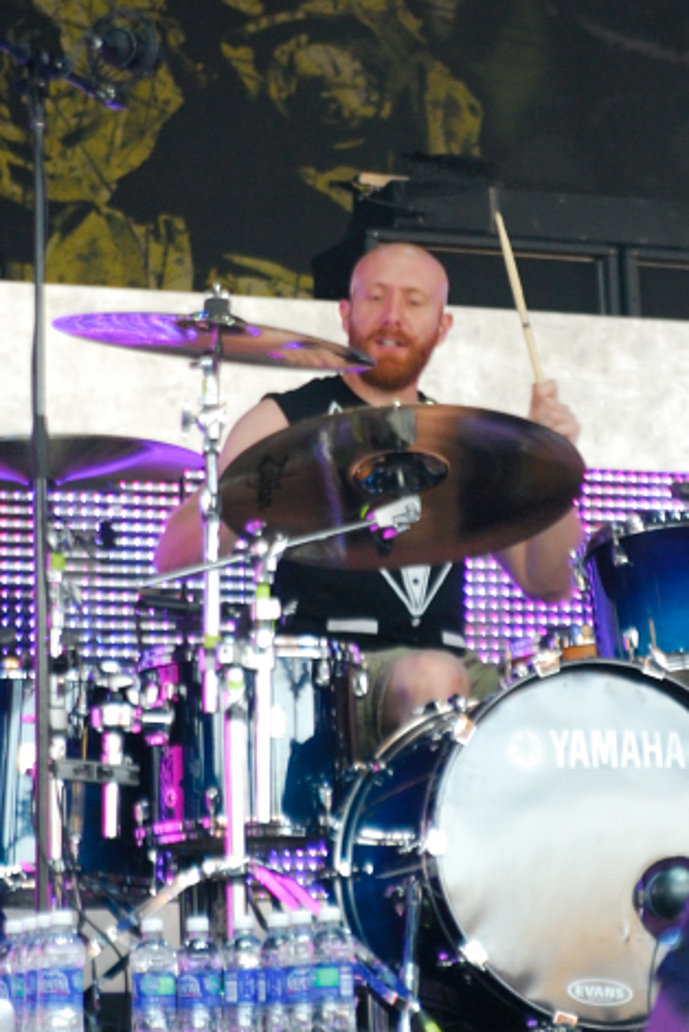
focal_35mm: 144
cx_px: 400
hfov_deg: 9.6
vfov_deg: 14.3
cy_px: 435
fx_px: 4117
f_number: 2.8
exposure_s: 1/125
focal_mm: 75
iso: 1000
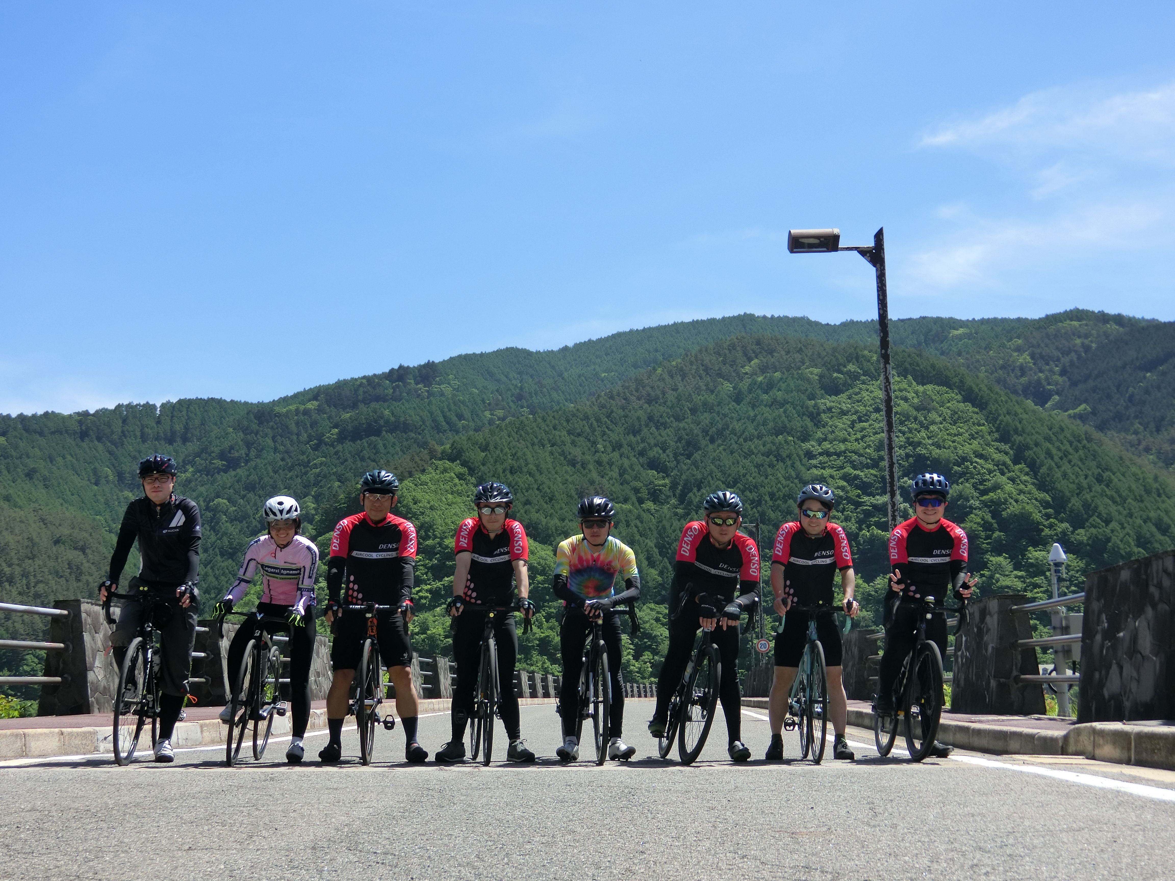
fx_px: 1460
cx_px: 588
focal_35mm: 43
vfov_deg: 33.6
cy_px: 440
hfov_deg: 43.9
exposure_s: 1/500
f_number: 4.2
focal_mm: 7.6
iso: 80
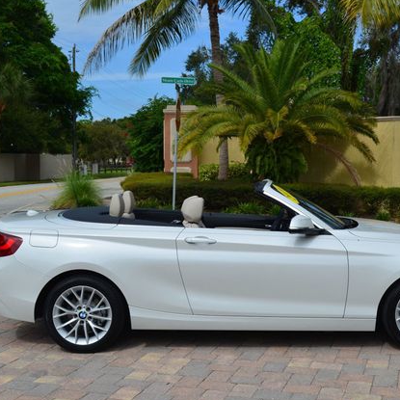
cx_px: 233
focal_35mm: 51
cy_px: 201
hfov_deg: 33.3
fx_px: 667
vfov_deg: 33.4
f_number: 11
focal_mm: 26
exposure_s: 1/160
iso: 100
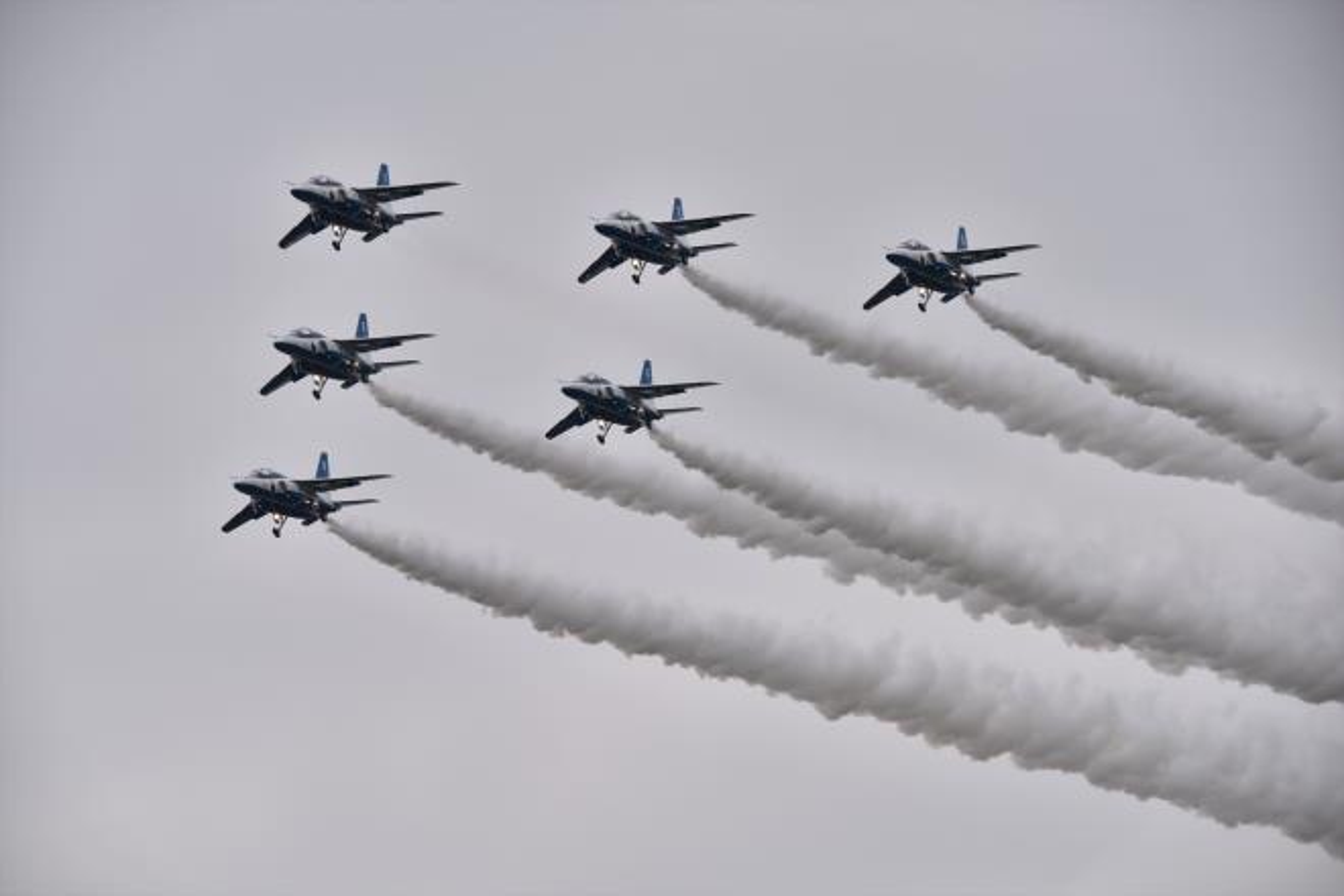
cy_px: 448
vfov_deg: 5.5
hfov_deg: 8.2
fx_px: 9333
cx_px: 672
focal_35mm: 250
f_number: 16
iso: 400
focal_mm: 250
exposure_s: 1/320
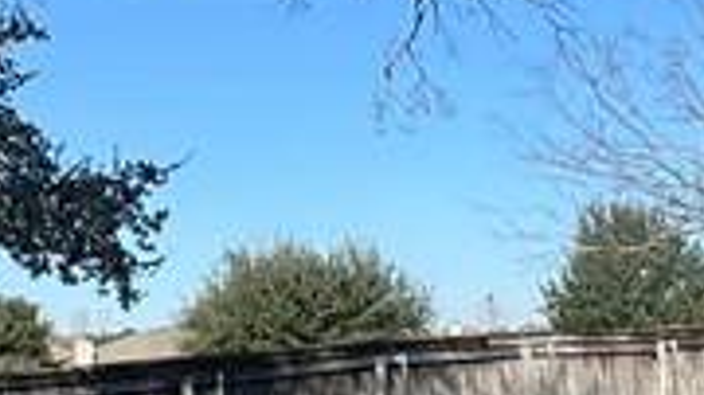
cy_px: 66
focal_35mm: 87
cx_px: 336
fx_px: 1623
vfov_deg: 13.8
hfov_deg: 24.5
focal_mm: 2.22
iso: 40
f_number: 2.2
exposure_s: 1/1880
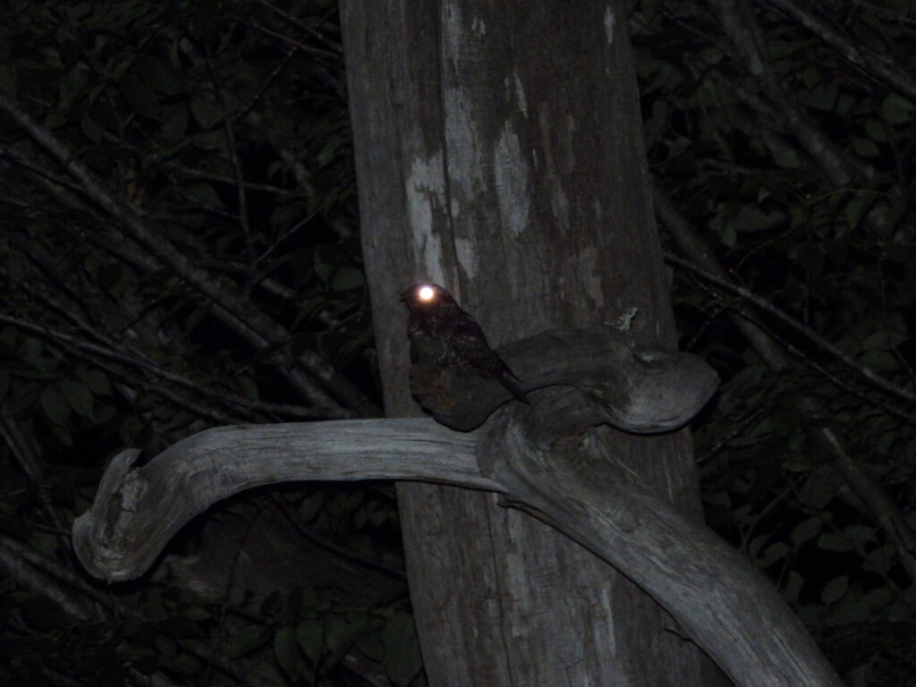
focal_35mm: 600
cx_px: 458
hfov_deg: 3.3
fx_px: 15877
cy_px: 344
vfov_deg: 2.5
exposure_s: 1/125
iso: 1600
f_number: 5
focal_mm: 108
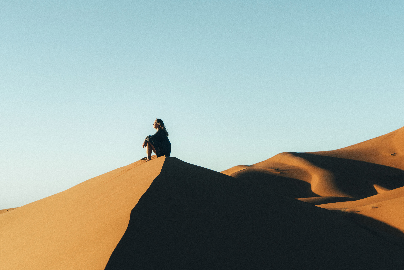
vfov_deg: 22.3
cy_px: 138
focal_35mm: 61
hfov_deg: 32.6
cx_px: 269
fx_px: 685
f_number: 4
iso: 640
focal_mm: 43
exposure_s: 1/4000
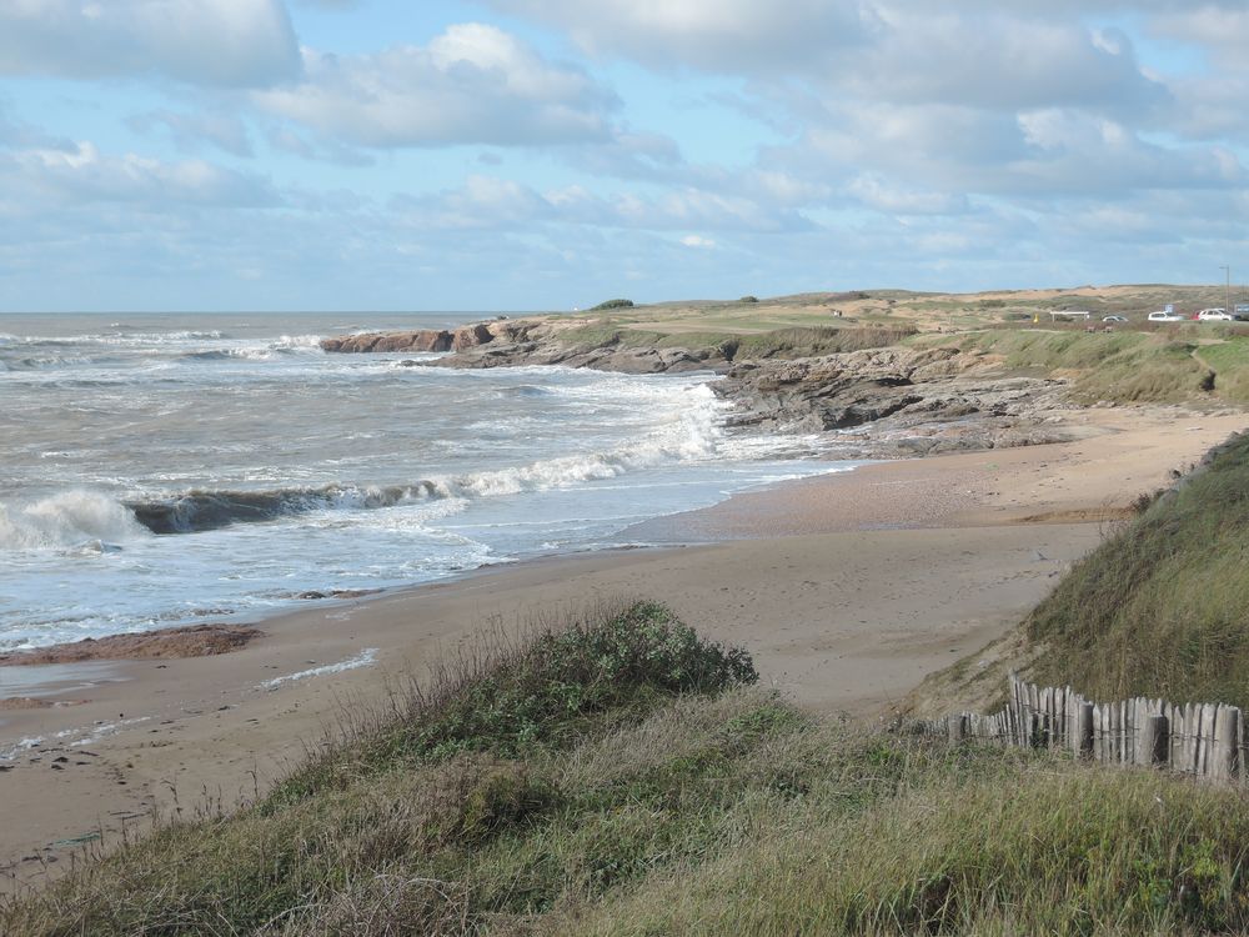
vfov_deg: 19.6
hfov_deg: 26.0
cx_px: 624
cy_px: 468
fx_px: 2706
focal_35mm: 75
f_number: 5.2
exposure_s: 1/320
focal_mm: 16
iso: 80
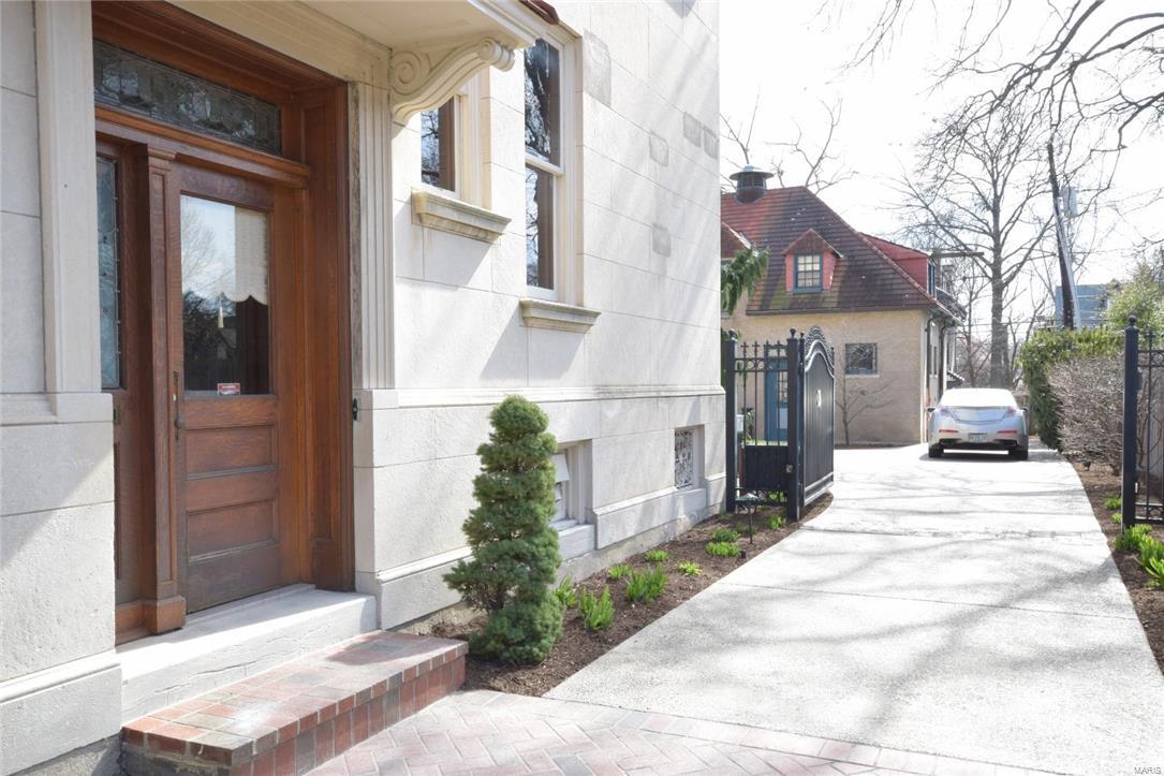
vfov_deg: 43.6
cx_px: 582
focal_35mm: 30
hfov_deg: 61.9
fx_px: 970
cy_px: 388
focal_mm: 20
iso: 400
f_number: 14
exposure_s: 1/50
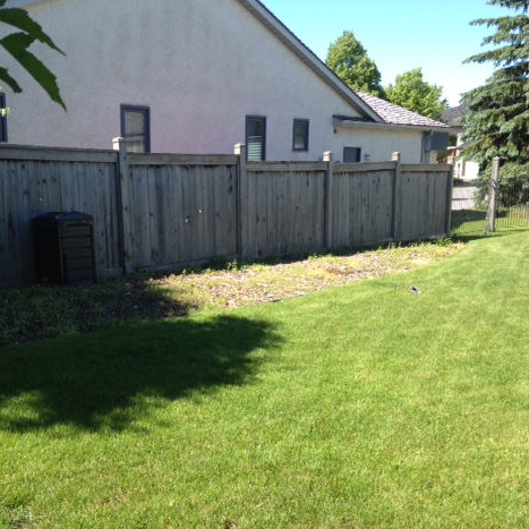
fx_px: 692
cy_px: 259
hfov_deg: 41.7
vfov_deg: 41.9
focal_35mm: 40
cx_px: 212
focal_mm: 4.12
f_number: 2.4
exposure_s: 1/493
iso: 50
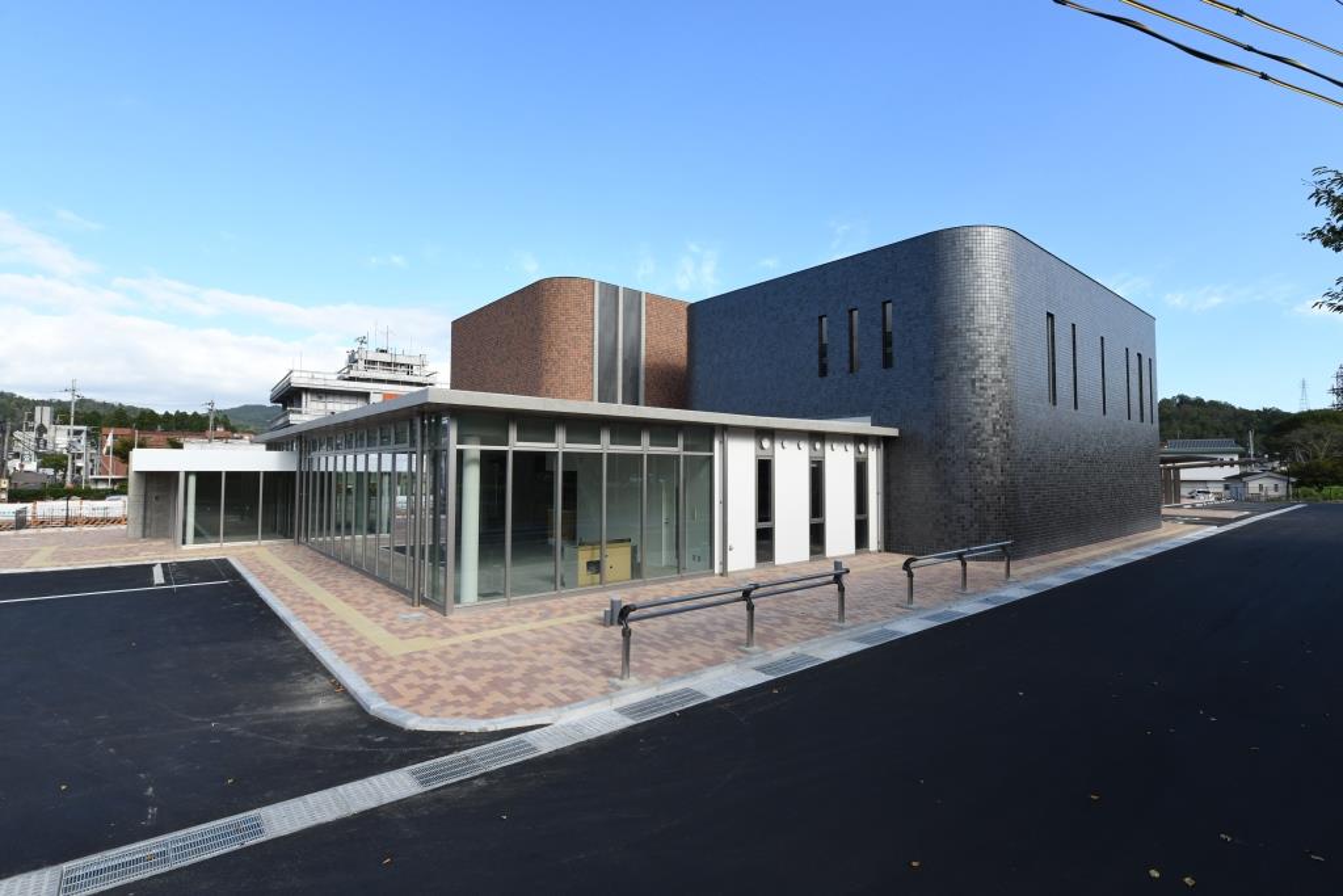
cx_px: 672
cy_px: 448
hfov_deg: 93.3
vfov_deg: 70.5
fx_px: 634
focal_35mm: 17
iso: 800
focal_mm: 17
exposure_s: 1/500
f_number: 11
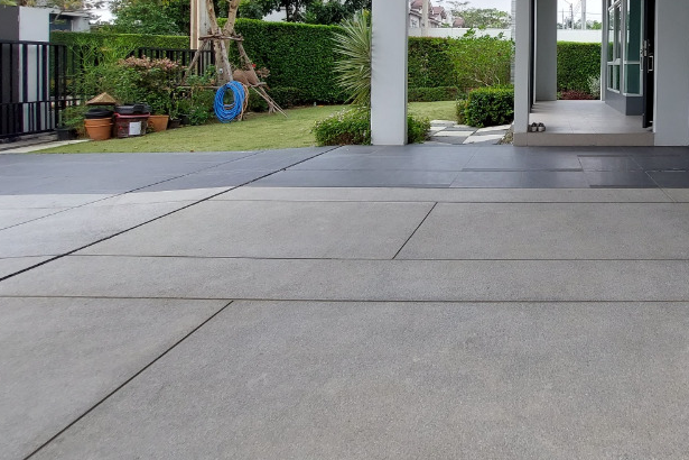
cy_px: 64
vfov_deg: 51.8
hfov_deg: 70.7
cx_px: 552
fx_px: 421
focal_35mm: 22
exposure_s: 1/542
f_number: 2.2
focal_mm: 1.74
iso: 50
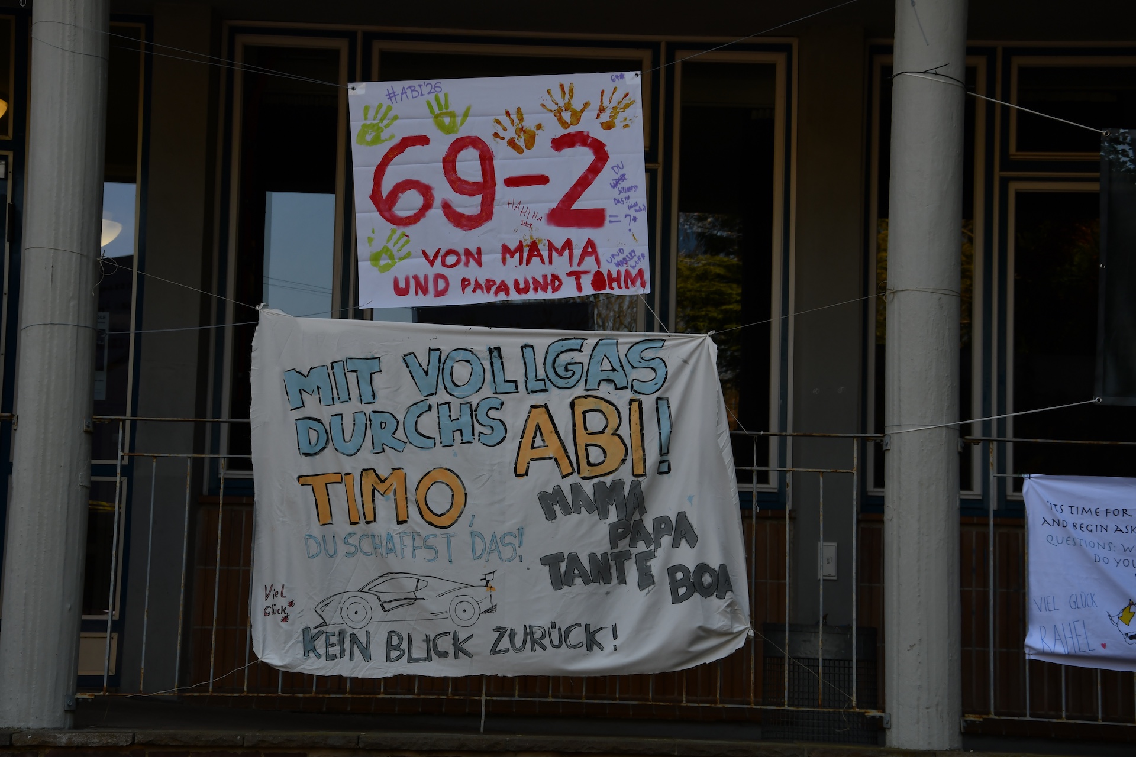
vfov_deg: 18.9
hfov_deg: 28.1
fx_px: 2272
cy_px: 378
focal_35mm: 72
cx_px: 568
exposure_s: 1/250
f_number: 8
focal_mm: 48
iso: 200
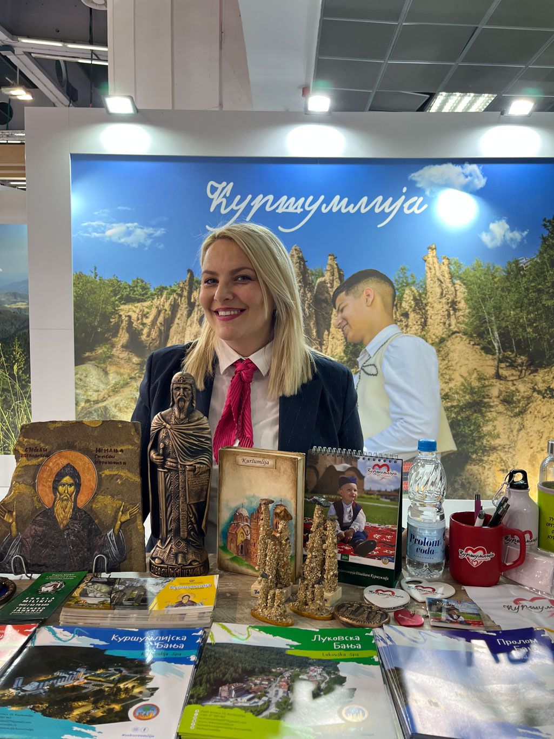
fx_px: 555
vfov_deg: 67.3
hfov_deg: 53.1
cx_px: 277
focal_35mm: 26
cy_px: 370
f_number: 1.6
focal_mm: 5.1
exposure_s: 1/100
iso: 80
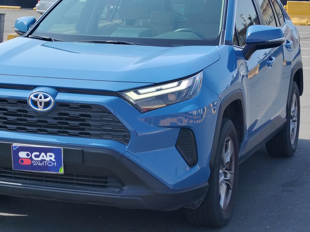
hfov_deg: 20.0
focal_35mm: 98
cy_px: 101
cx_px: 117
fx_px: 878
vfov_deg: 15.1
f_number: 1.75
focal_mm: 5.25
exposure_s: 1/920
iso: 100
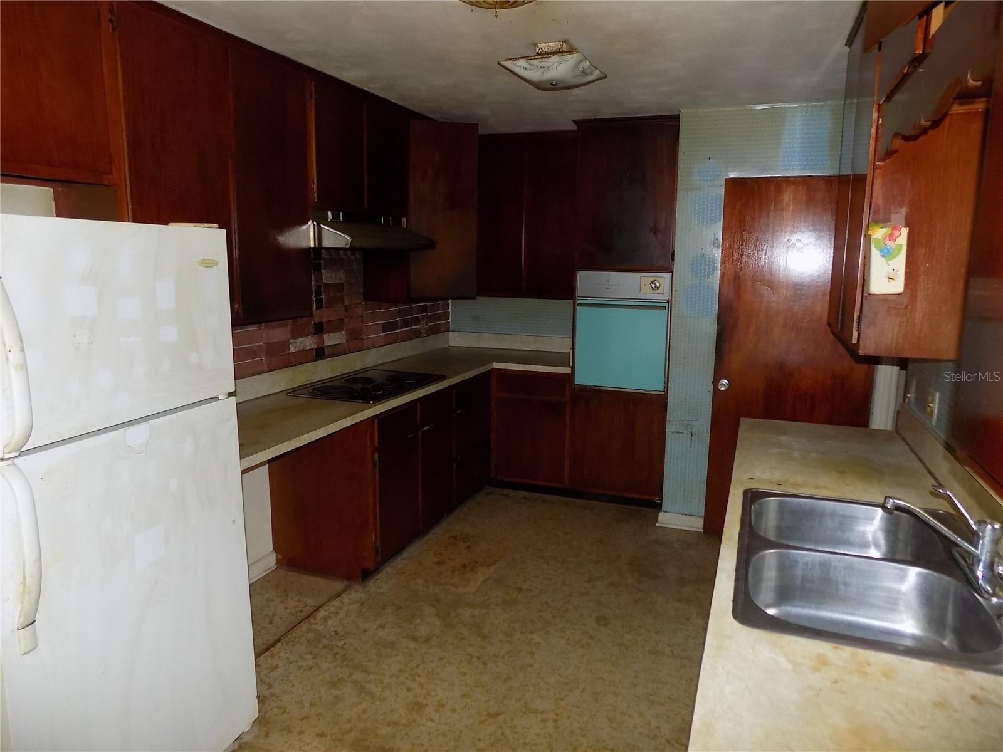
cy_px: 376
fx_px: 666
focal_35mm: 23
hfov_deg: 73.9
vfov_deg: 58.9
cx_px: 502
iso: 200
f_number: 3.1
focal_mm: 4
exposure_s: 1/30
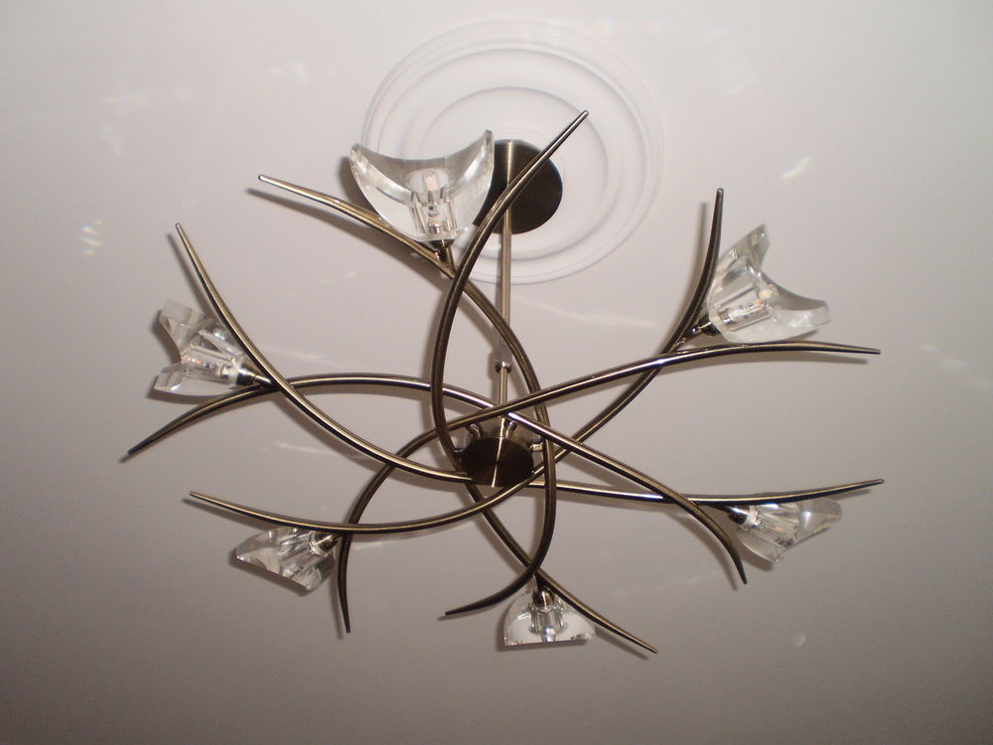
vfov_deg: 39.7
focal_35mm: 36
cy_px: 372
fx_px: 1033
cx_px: 496
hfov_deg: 51.4
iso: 125
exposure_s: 1/30
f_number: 3.1
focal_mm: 6.3
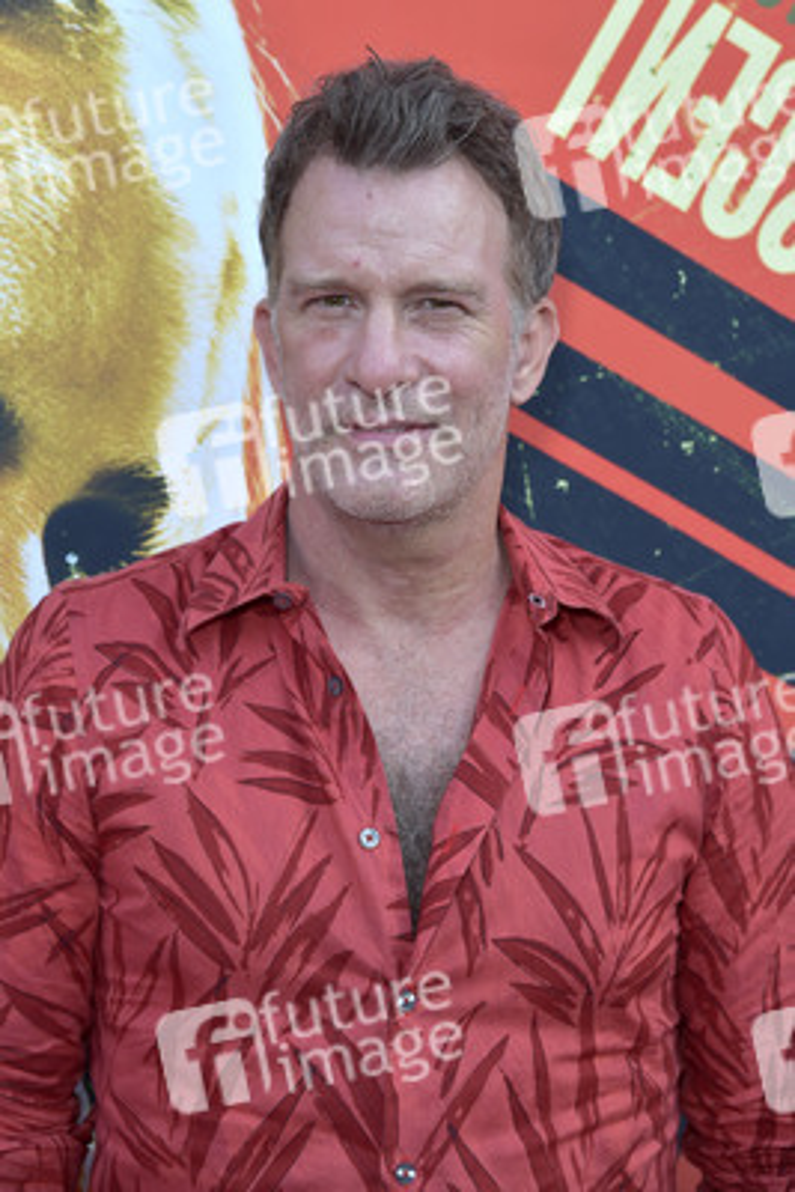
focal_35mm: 86
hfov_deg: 15.9
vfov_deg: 23.6
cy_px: 596
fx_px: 2846
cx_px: 398
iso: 250
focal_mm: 86
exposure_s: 1/200
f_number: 6.3
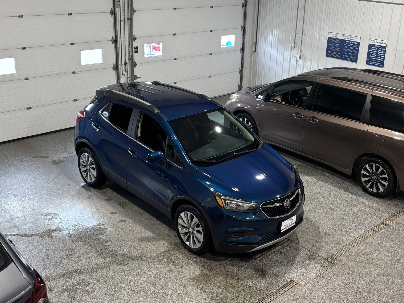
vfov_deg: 53.1
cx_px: 202
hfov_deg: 67.3
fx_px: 303
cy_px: 152
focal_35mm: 26
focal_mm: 5.96
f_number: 1.6
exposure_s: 1/120
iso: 125
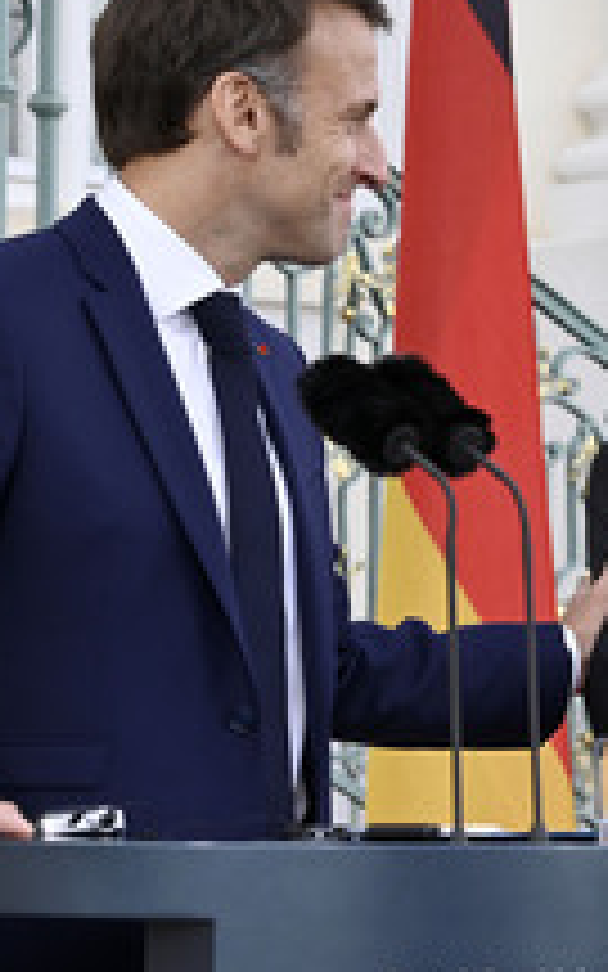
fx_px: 6548
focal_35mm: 247
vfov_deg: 8.5
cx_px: 633
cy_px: 392
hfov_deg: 5.3
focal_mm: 116
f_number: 9
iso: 1000
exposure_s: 1/500
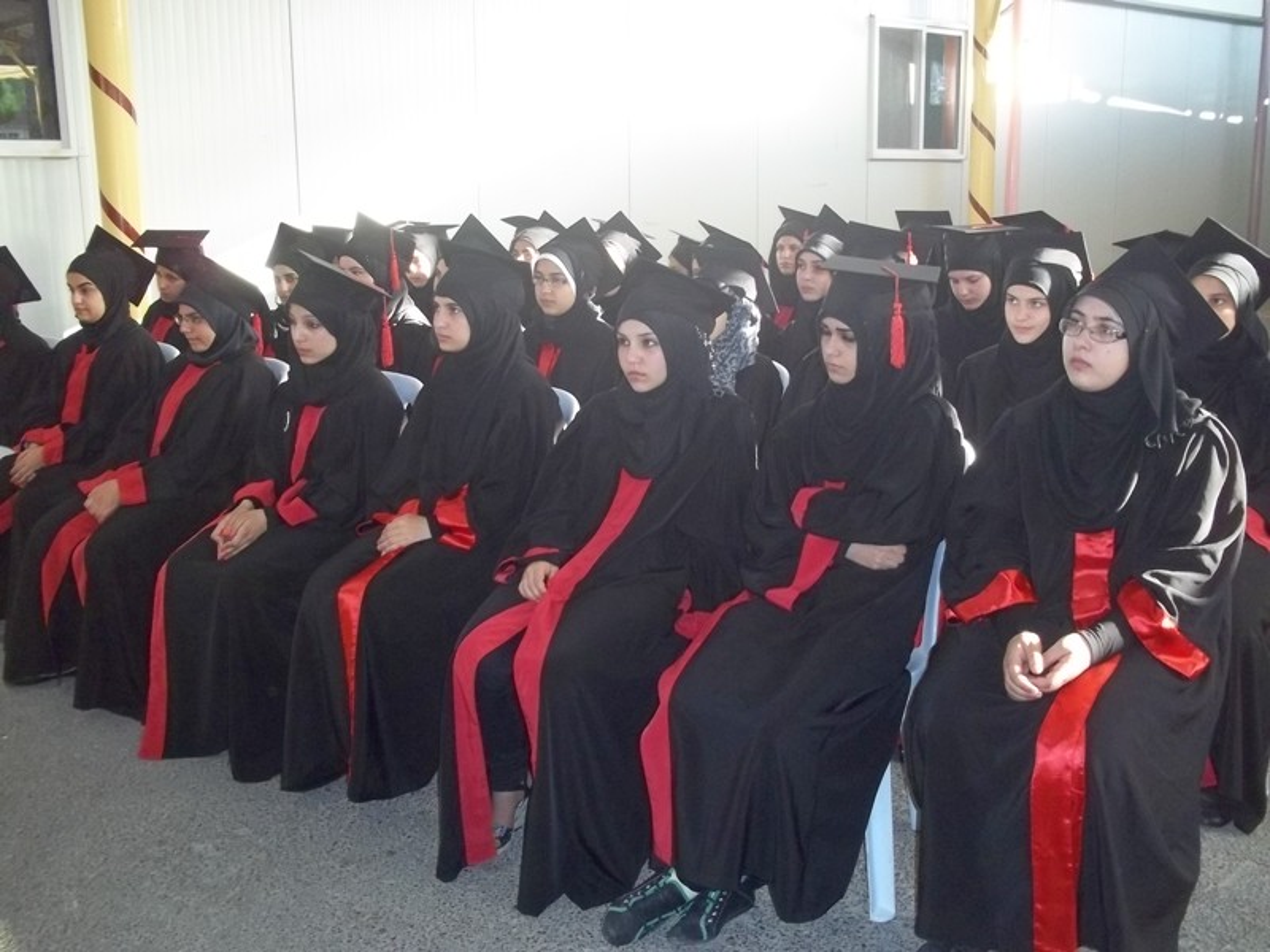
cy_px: 476
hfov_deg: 51.4
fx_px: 1321
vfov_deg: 39.7
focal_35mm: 36
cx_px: 635
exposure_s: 1/80
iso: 250
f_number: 3.1
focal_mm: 6.5
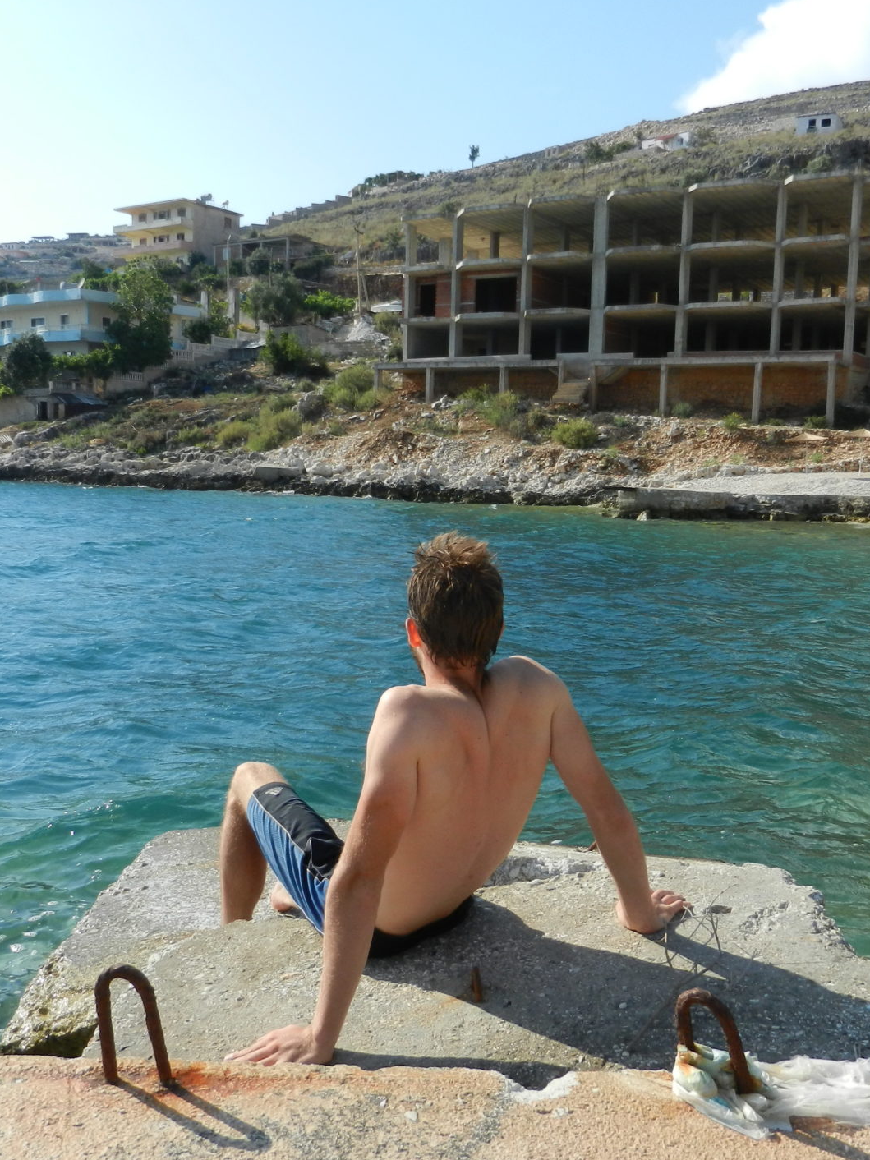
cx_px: 457
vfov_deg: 54.0
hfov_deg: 41.8
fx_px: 1139
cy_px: 580
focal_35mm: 34
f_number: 3.5
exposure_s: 1/1600
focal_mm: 4.5
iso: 160
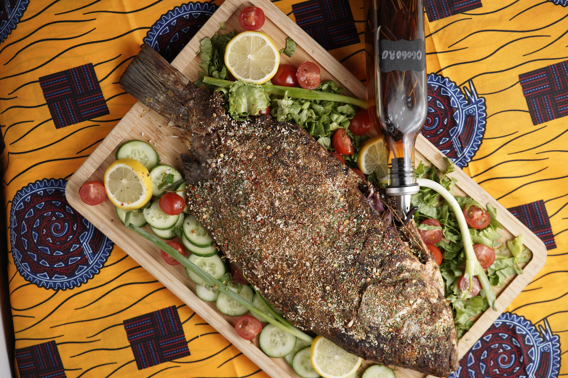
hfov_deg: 23.9
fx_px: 1341
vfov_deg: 16.1
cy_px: 189
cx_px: 284
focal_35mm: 85
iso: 100
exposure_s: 1/100
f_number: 4
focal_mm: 85
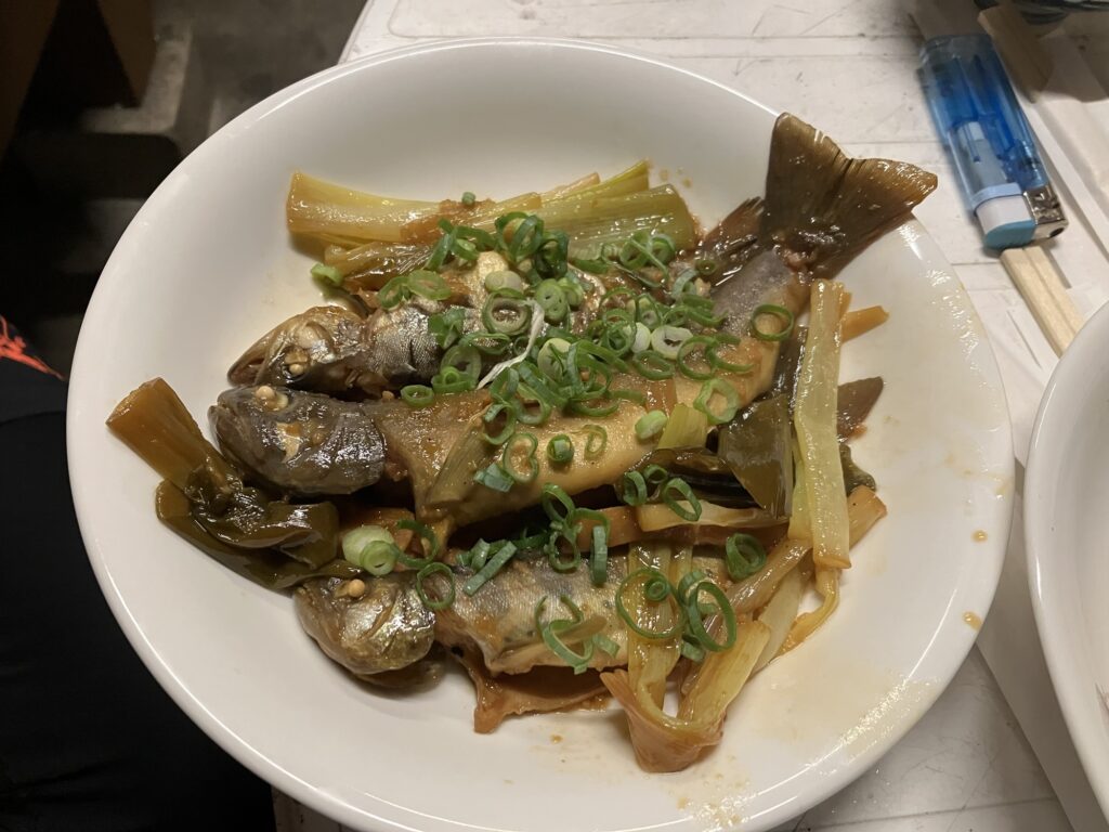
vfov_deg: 49.7
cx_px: 554
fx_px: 897
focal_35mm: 28
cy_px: 416
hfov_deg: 63.4
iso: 320
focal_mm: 3.99
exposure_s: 1/60
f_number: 1.8
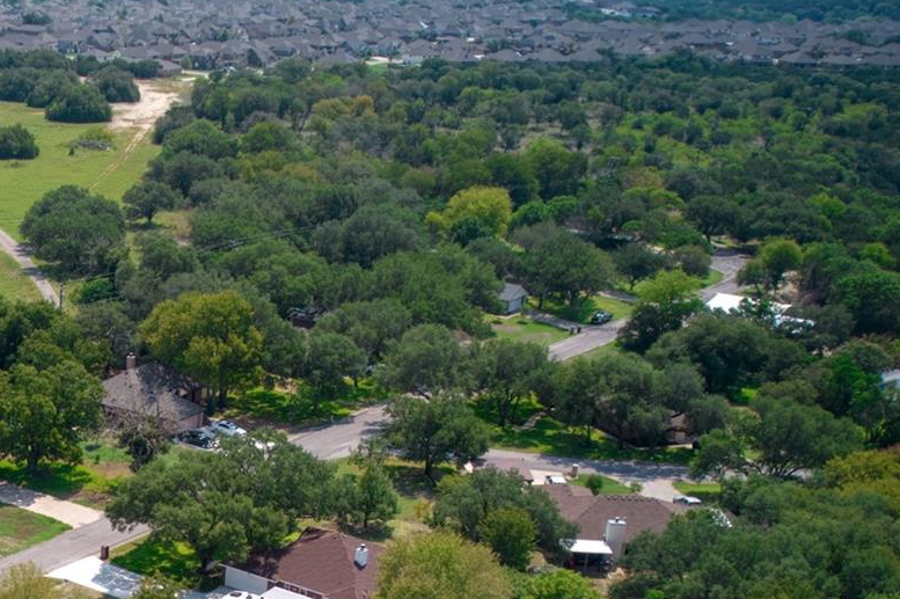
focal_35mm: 58
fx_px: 1449
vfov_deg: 21.9
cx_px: 24
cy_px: 682
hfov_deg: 32.1
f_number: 2.8
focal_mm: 8.38
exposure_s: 1/80
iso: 100
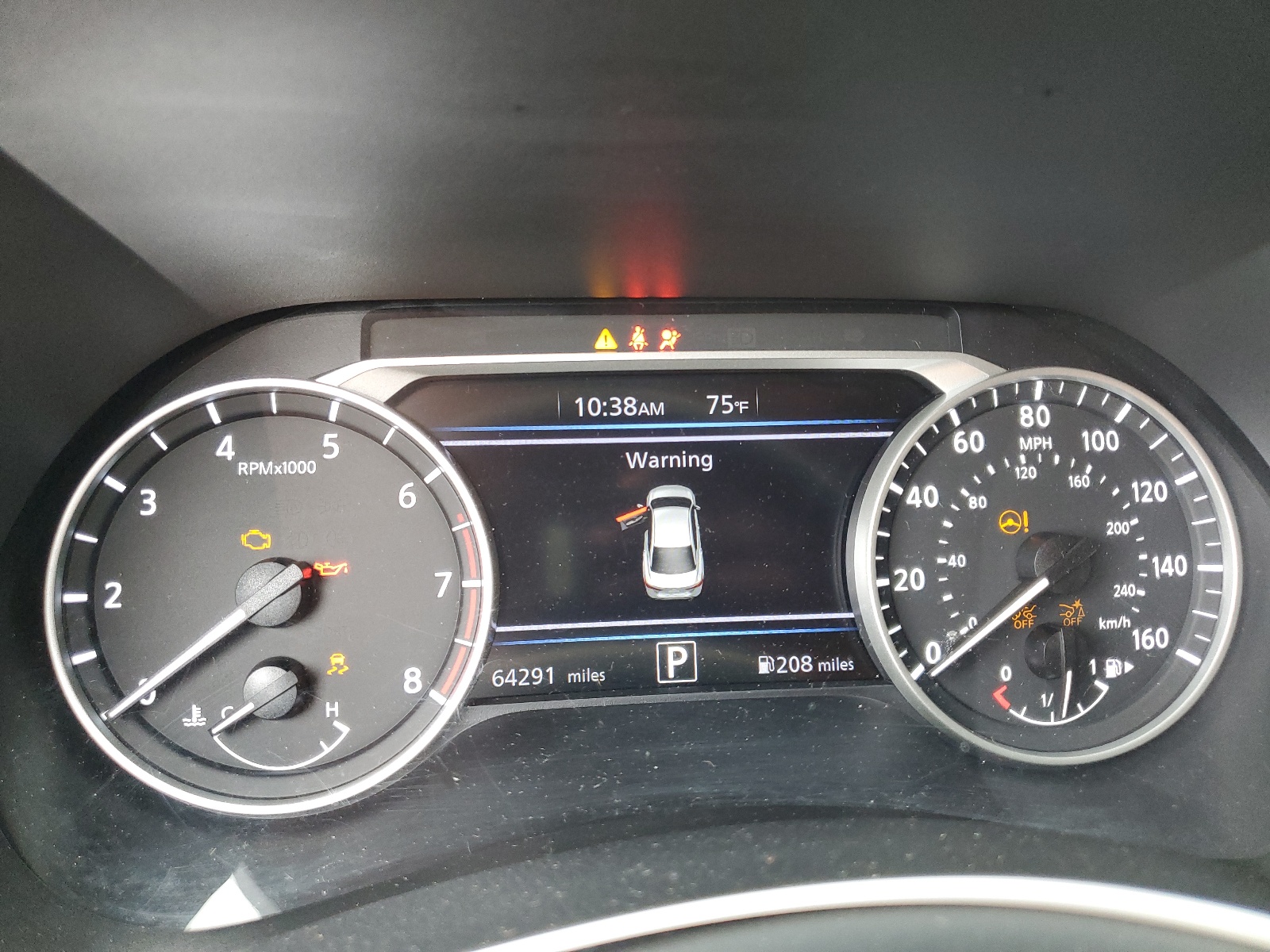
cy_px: 476
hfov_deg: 67.3
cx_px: 635
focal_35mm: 26
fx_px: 954
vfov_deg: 53.1
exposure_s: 1/60.2
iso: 179
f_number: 1.5
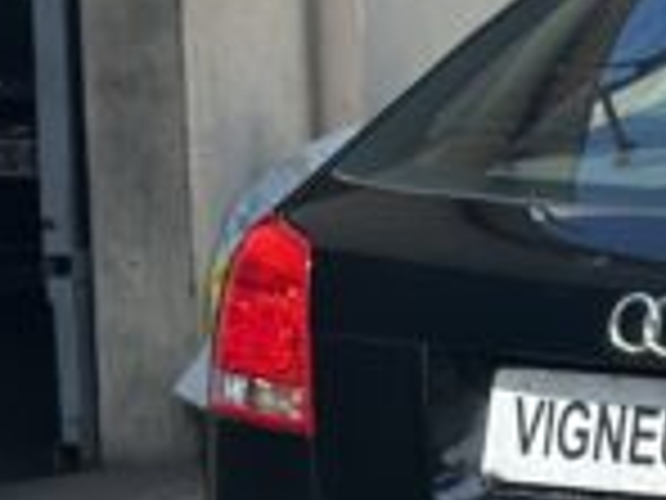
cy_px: 532
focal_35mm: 259
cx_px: 1278
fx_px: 4983
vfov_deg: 5.7
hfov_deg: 7.4
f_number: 1.78
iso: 64
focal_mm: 6.86
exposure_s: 1/2667
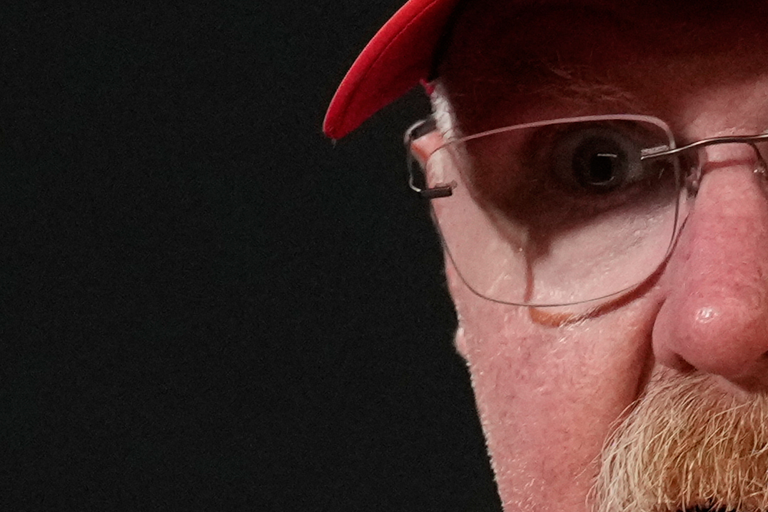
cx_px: 1084
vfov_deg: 0.9
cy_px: 473
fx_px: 33401
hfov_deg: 1.3
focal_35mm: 1566
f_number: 3.5
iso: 4000
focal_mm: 200
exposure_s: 1/320
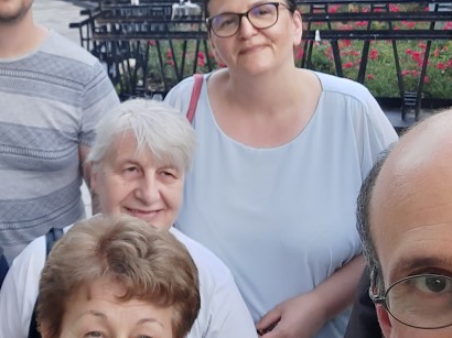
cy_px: 80
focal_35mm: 61
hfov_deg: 31.4
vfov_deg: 23.7
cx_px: 143
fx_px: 796
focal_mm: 3.72
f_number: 2.2
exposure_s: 1/50
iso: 100
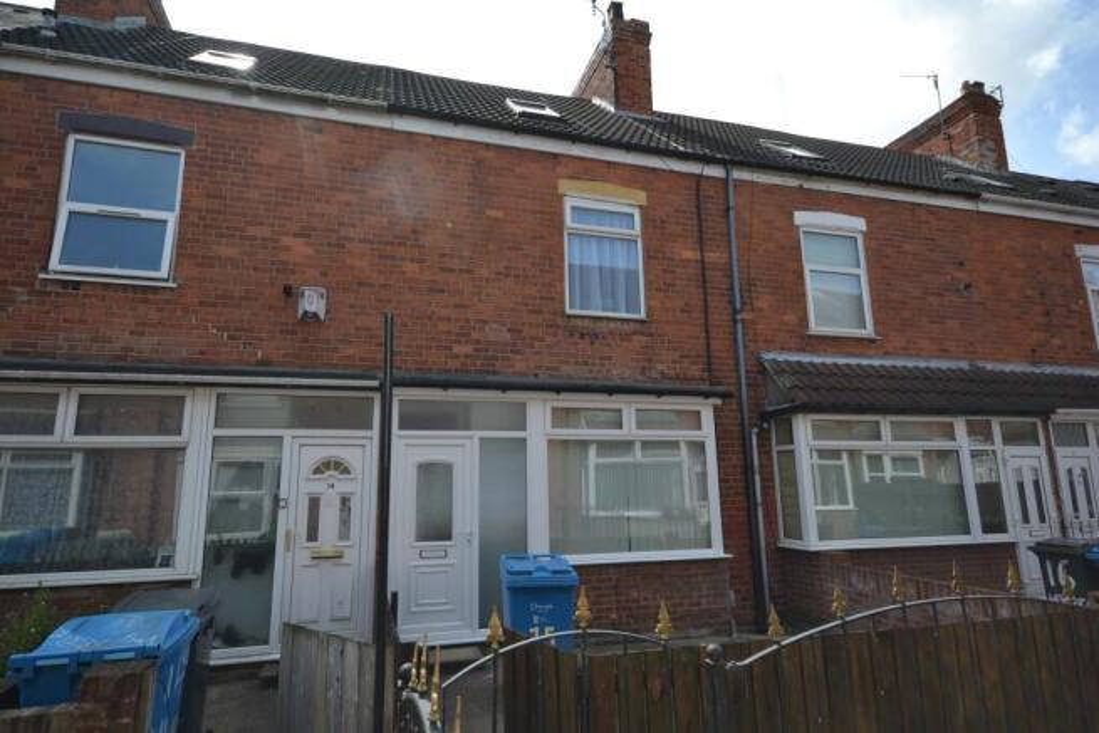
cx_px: 550
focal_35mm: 20
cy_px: 366
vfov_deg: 63.2
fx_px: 595
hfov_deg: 85.4
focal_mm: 13
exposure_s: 1/160
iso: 100
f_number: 6.3
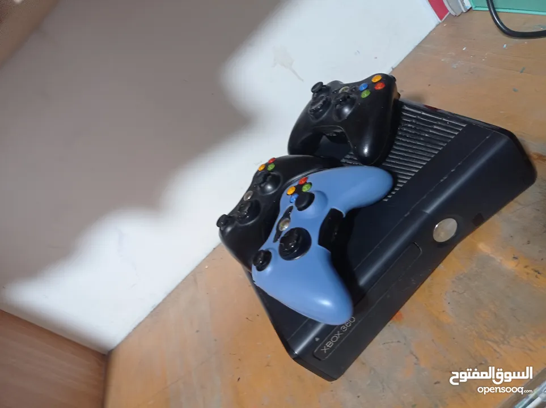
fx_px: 441
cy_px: 204
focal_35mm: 28
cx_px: 273
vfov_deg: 49.7
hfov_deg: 63.5
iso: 325
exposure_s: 1/33.3
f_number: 1.79
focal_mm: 4.7
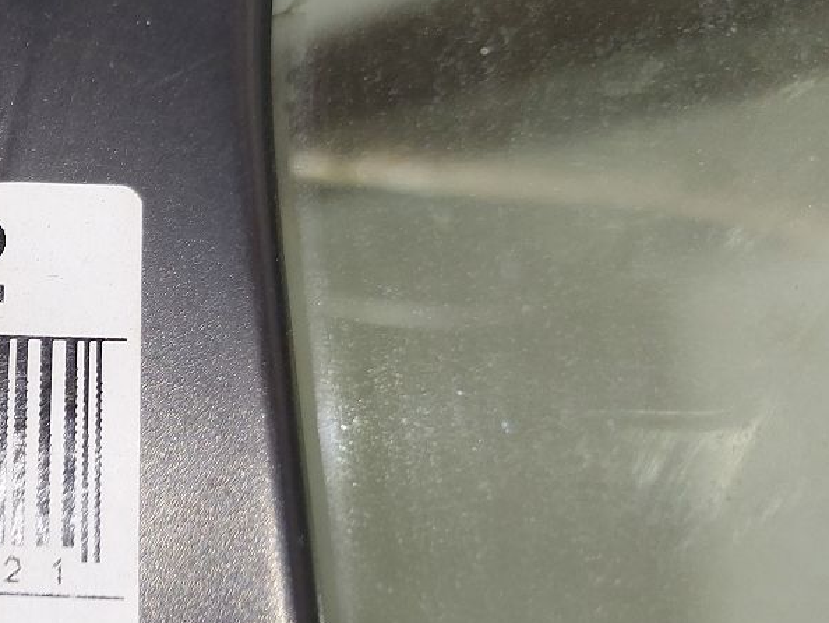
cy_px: 384
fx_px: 1342
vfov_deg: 26.0
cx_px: -119
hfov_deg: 30.2
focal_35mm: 56
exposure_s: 1/50
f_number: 1.8
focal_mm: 5.23
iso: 100
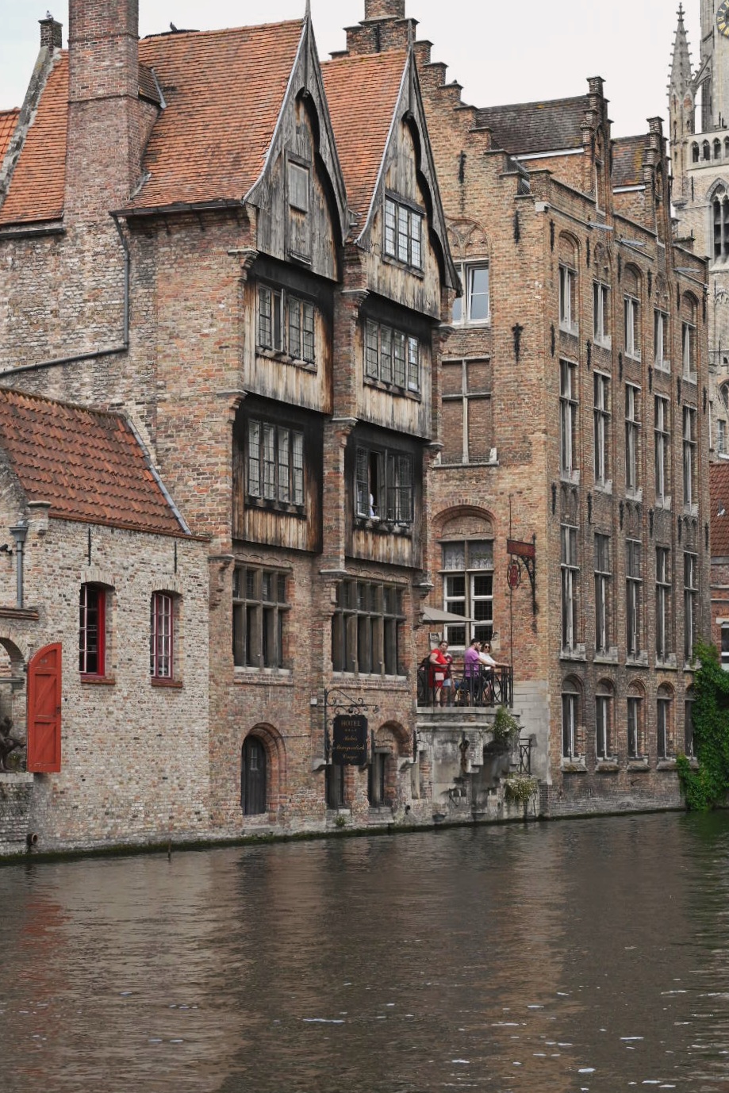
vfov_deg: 26.6
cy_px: 523
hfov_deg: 17.9
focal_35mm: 76
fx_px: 2308
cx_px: 383
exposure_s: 1/400
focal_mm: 70
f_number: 10
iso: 400
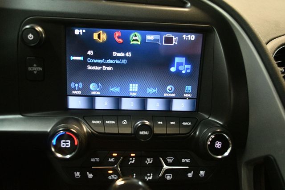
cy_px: 95
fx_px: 261
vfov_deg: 39.9
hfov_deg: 57.2
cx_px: 142
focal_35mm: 33
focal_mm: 22
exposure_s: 1/60
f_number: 3.8
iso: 4000
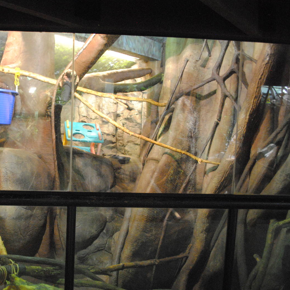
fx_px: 332
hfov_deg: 45.4
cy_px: 146
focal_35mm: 35
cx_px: 69
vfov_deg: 47.2
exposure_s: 1/10
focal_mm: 18
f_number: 3.5
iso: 1600
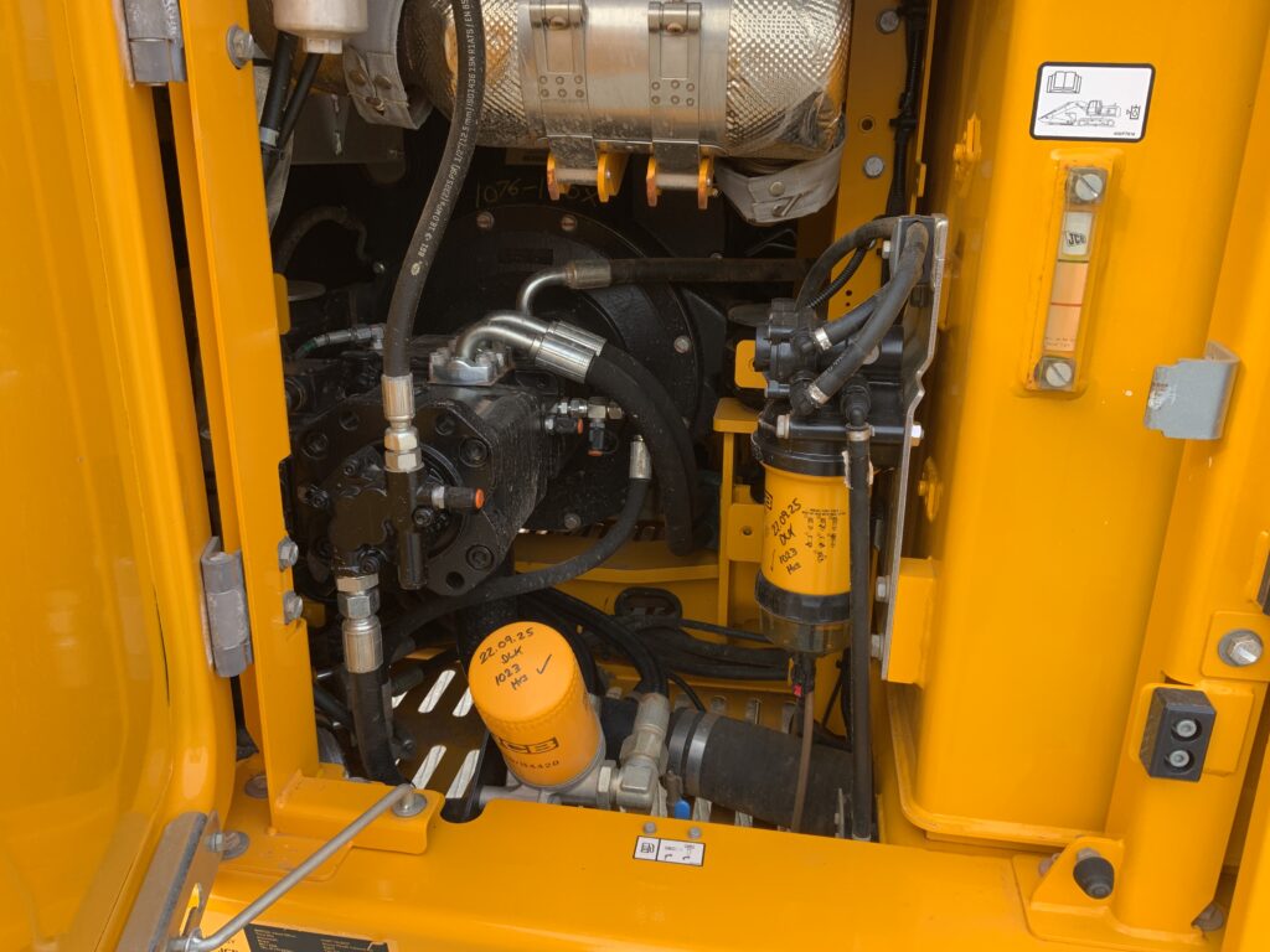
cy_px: 476
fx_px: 1064
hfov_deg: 61.7
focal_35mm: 29
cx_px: 635
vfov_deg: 48.2
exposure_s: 1/251
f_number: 1.8
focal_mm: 3
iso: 16
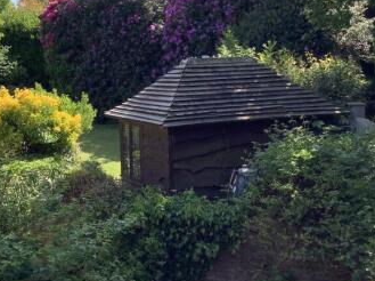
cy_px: 54
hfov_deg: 34.2
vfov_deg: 26.0
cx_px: 89
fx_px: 595
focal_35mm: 55
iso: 25
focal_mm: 3.3
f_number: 2.4
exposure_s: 1/440
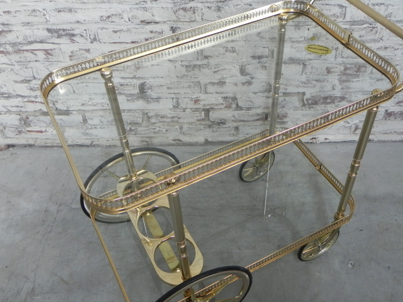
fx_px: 442
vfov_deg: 37.7
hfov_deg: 48.9
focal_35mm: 38
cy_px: 165
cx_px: 224
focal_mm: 4.6
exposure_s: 1/30
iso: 335
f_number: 2.8
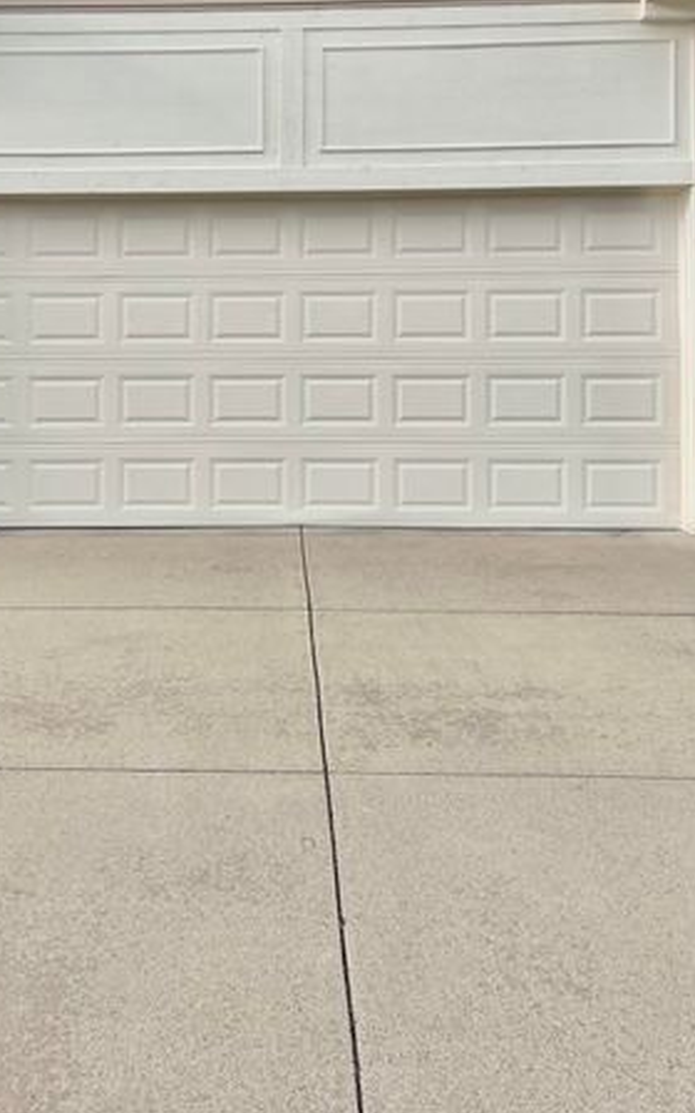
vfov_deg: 47.1
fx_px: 1243
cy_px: 332
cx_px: 228
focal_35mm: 41
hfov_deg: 31.0
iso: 50
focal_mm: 5.7
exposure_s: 1/2841
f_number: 1.5
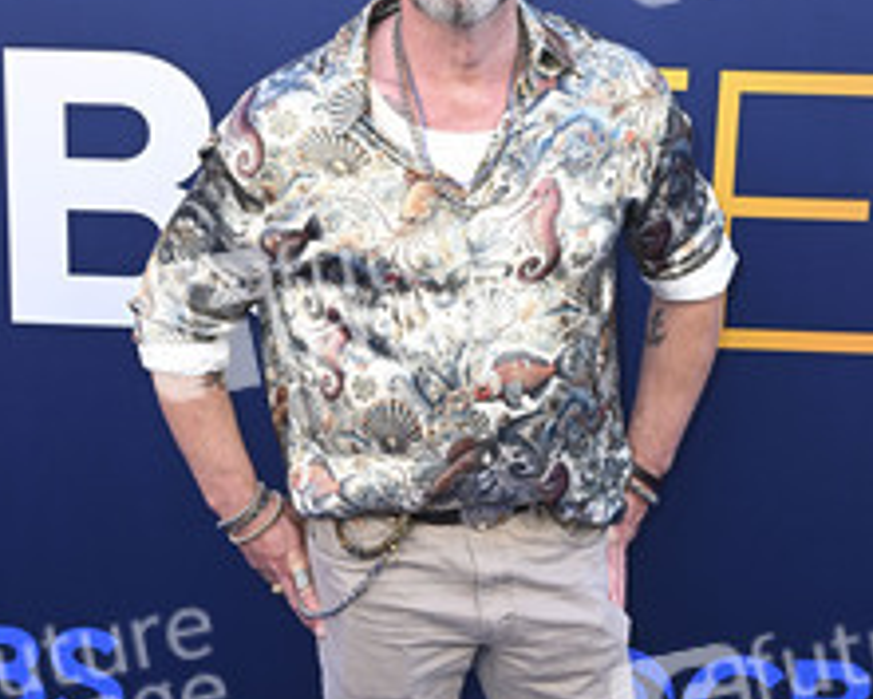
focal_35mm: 61
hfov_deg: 30.9
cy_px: 505
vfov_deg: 24.8
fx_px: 1577
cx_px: 454
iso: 500
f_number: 5.6
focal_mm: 36
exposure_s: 1/200
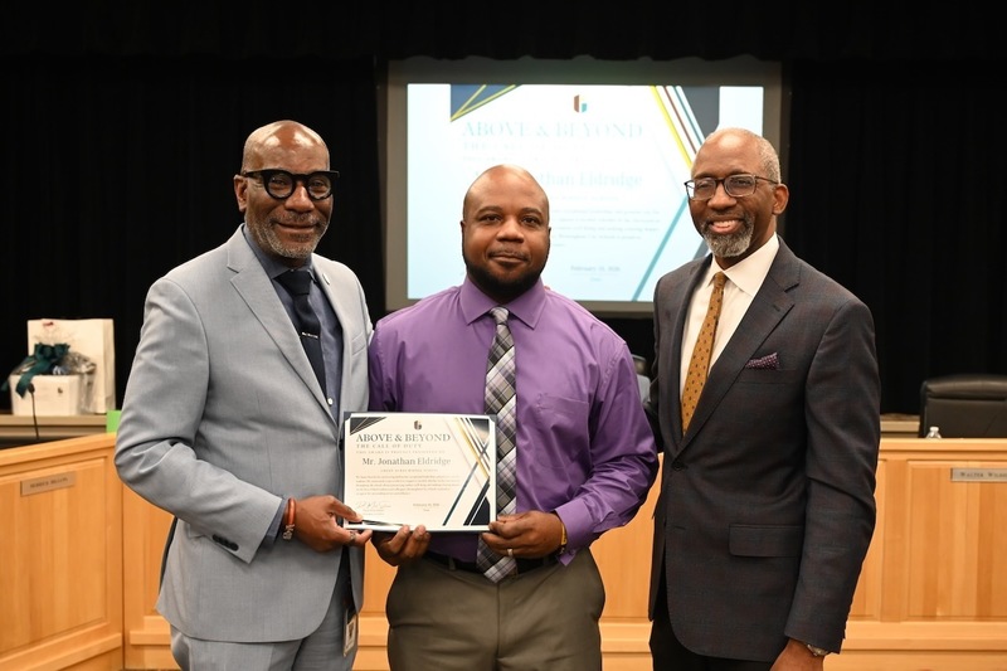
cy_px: 336
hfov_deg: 46.4
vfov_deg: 31.9
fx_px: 1175
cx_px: 504
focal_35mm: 42
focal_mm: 42
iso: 3200
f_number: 5
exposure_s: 1/125
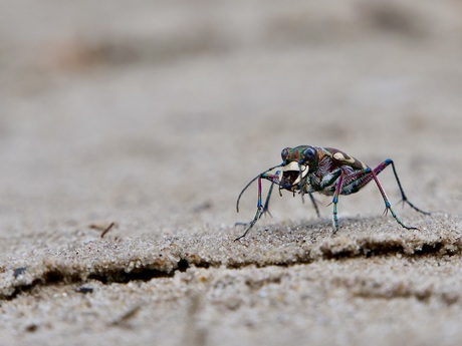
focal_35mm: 280
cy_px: 173
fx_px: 3737
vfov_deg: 5.3
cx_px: 231
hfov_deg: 7.1
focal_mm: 140
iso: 400
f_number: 8
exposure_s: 1/320
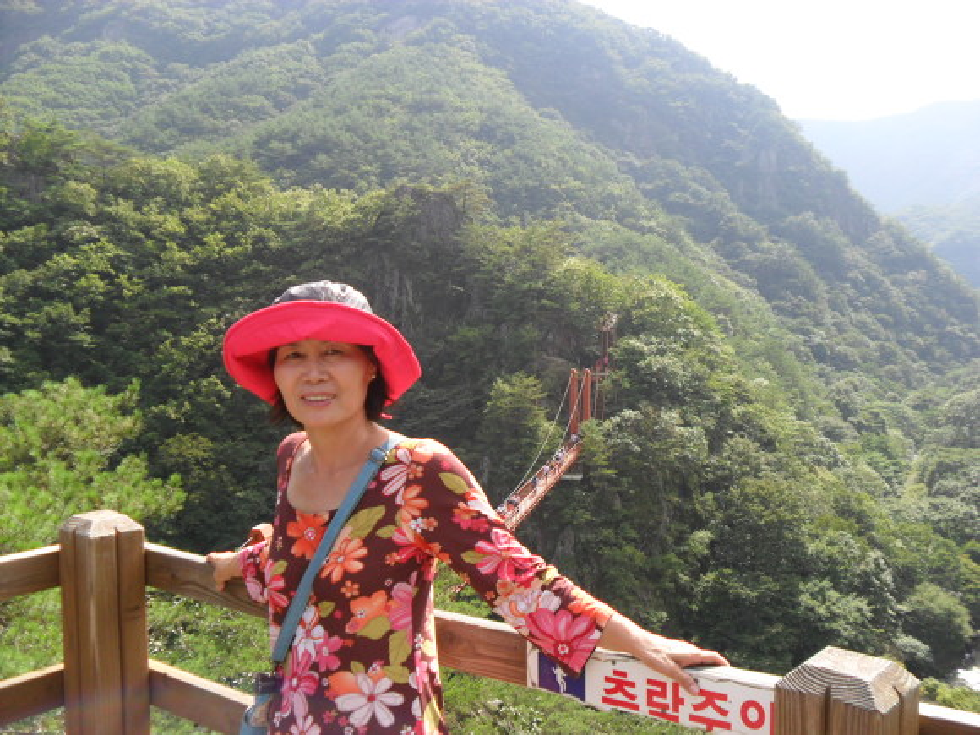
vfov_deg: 40.7
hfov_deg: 52.6
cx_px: 490
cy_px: 368
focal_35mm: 35
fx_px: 991
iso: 80
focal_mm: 6.3
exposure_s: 1/500
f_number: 3
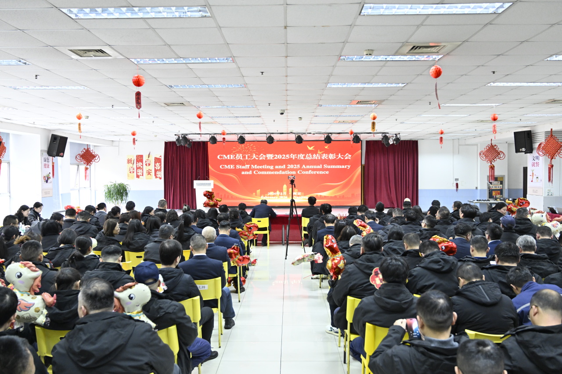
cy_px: 187
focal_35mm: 33
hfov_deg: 57.2
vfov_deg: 40.0
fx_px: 515
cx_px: 281
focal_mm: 33
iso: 3200
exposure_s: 1/100
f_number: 4.5
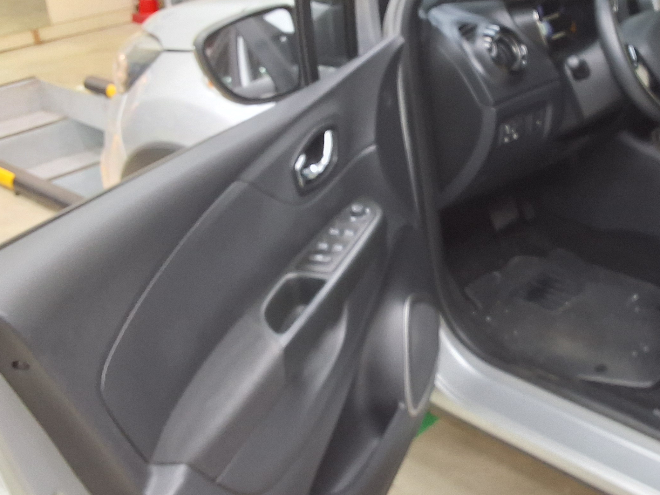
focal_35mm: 44
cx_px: 491
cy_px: 200
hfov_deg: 41.7
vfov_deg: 32.8
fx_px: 839
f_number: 1.9
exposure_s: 1/40
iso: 100
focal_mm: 2.91
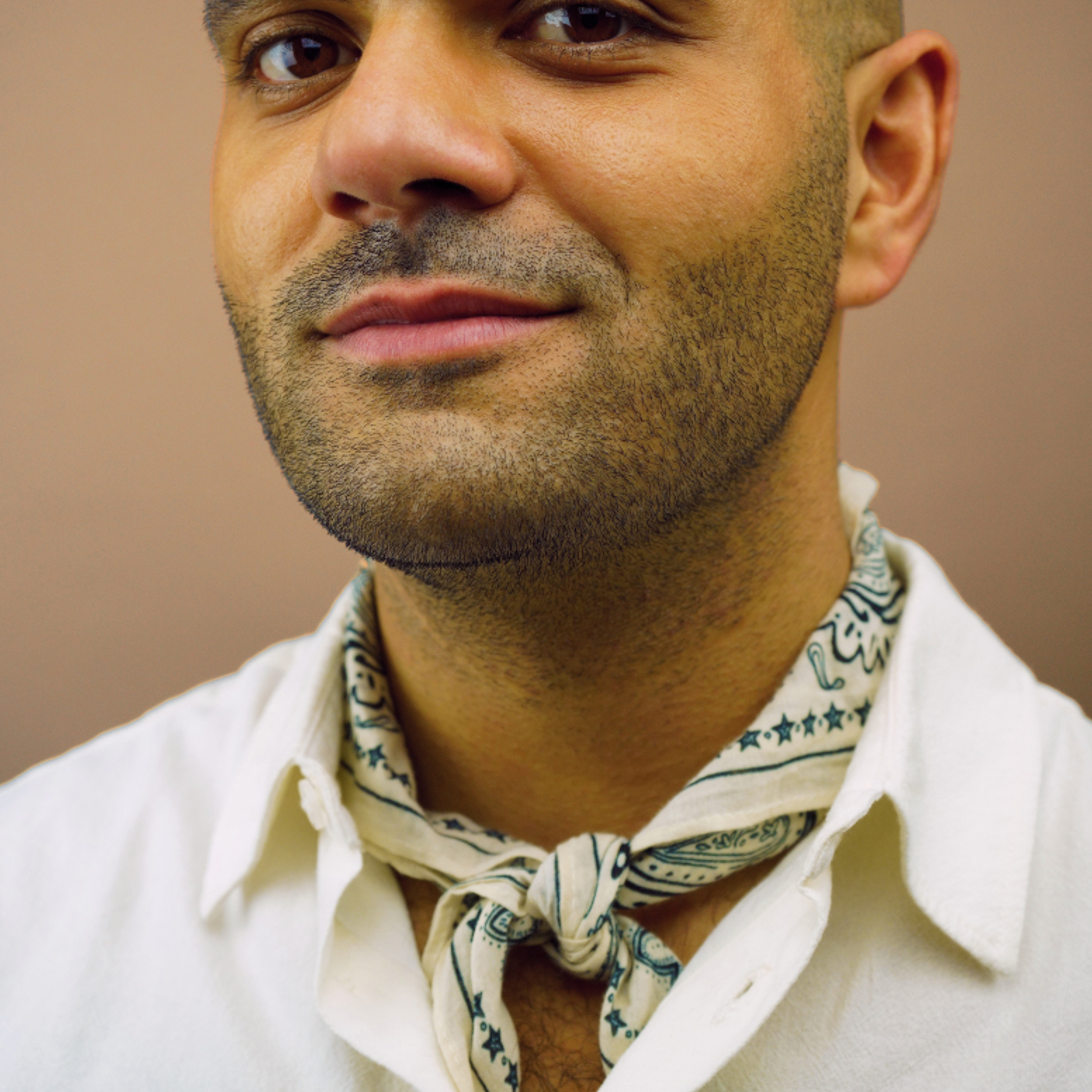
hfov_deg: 27.3
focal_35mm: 63
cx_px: 542
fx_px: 2248
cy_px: 368
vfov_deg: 27.1
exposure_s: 1/250
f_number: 5.6
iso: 500
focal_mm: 48
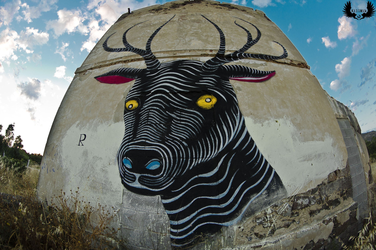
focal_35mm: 12
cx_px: 188
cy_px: 125
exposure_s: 1/20
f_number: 4
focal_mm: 8
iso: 100
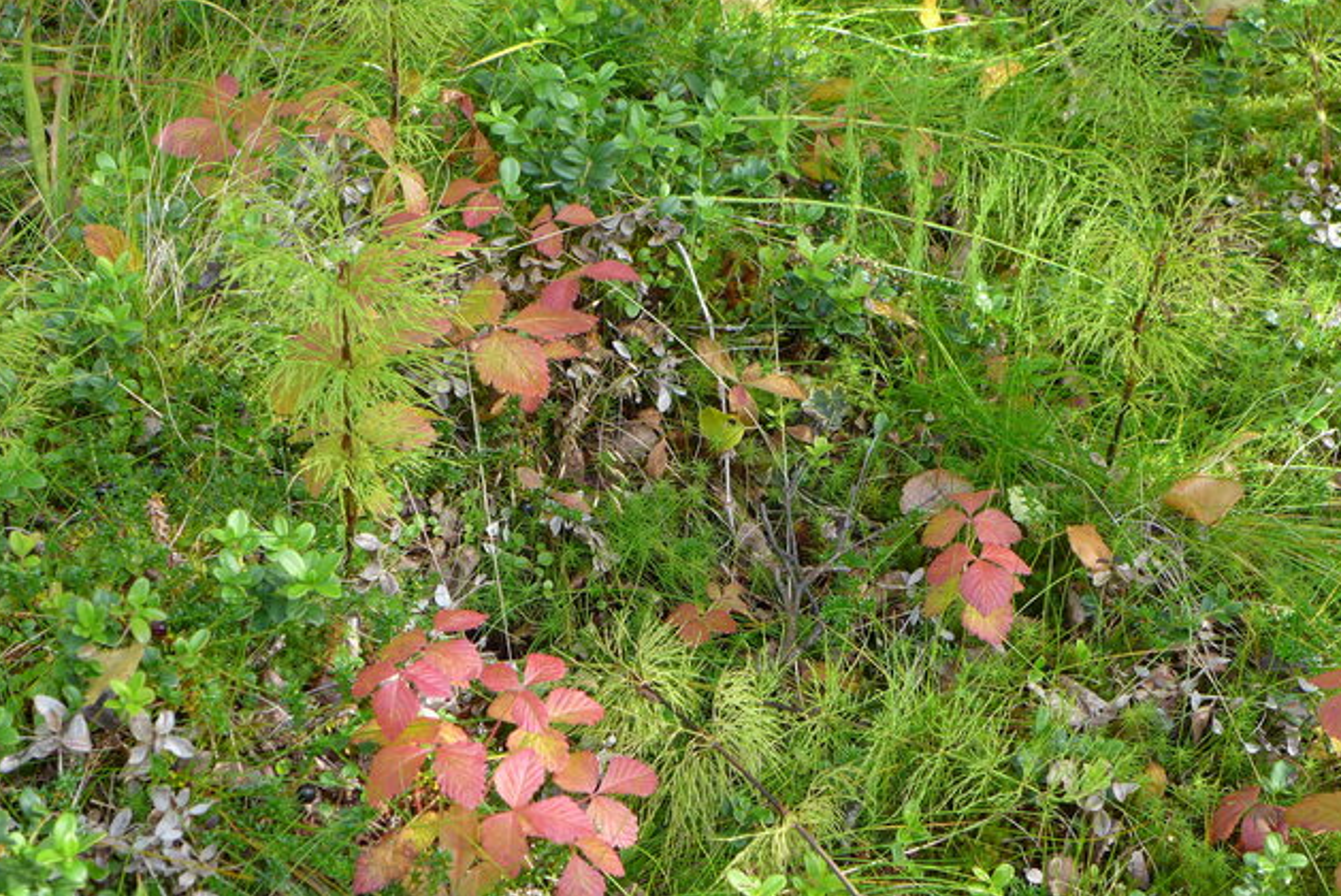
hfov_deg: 25.3
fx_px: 2981
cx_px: 636
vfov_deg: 17.1
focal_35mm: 80
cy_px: 469
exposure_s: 1/125
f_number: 2.8
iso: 80
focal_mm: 13.7
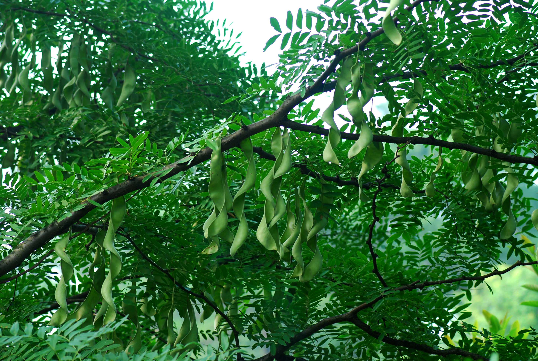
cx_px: 269
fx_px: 2359
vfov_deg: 8.8
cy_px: 180
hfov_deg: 13.0
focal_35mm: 158
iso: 200
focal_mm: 105
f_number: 4.5
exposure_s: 1/80
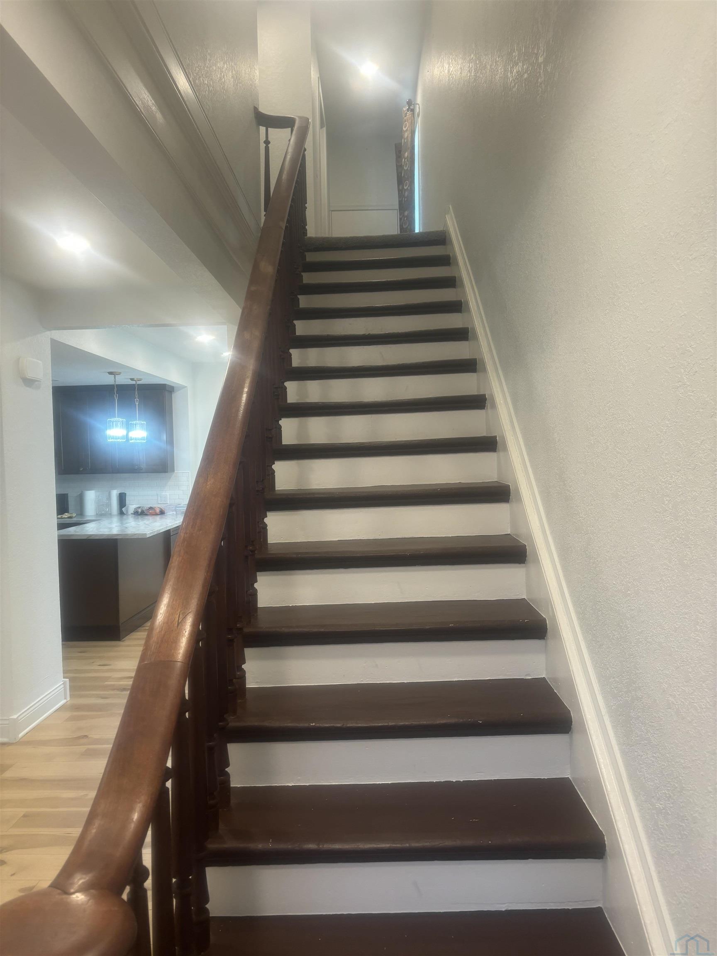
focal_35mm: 26
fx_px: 718
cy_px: 478
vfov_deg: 67.3
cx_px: 358
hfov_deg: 53.1
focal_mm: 5.96
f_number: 1.6
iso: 100
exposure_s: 1/60
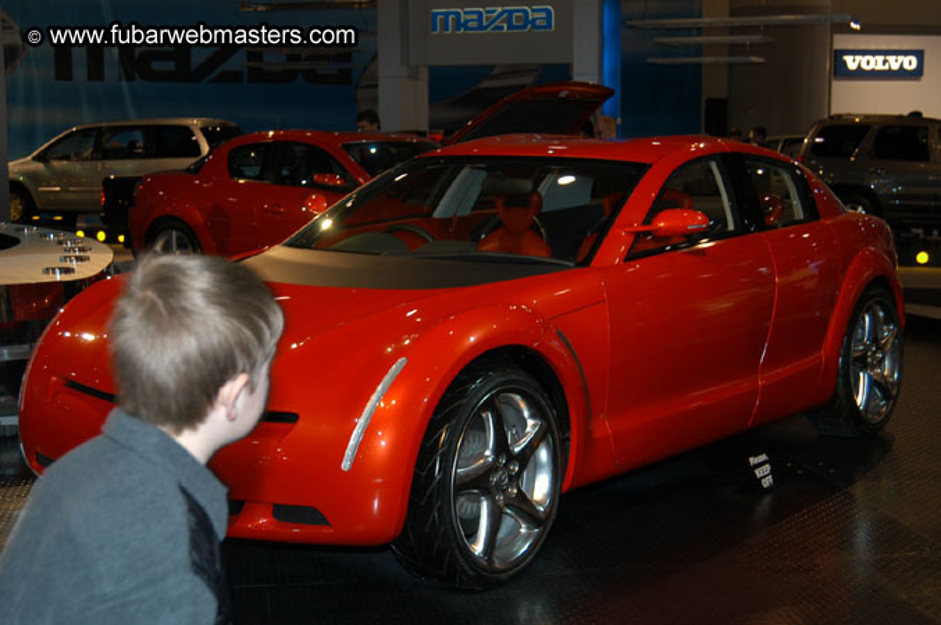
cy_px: 312
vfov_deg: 22.6
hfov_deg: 33.4
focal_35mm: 60
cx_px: 470
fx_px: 1567
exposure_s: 1/60
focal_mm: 40
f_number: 5
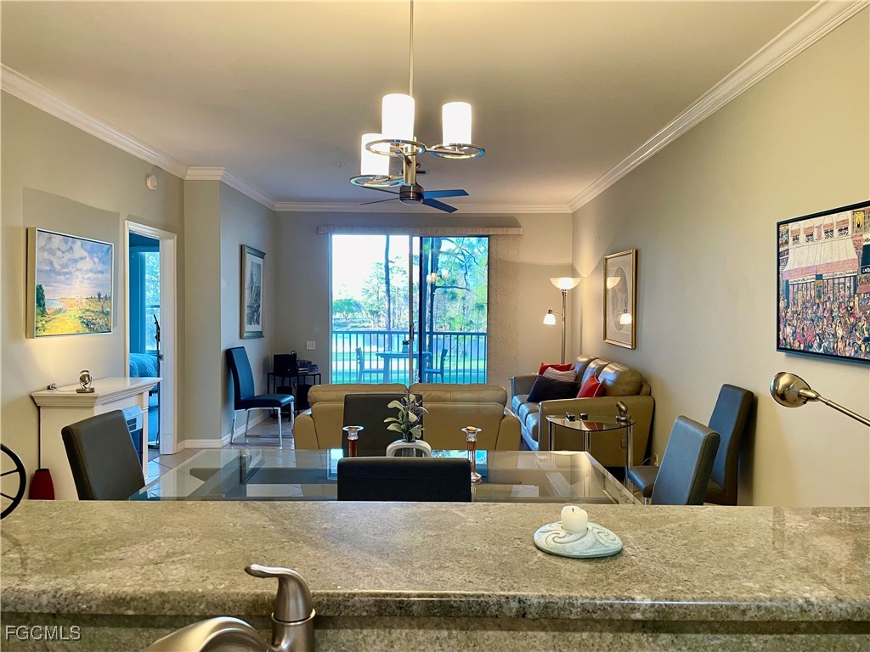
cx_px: 435
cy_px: 326
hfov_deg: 67.3
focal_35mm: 26
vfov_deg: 53.1
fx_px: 653
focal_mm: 4.2
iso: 125
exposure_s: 1/60
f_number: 1.6
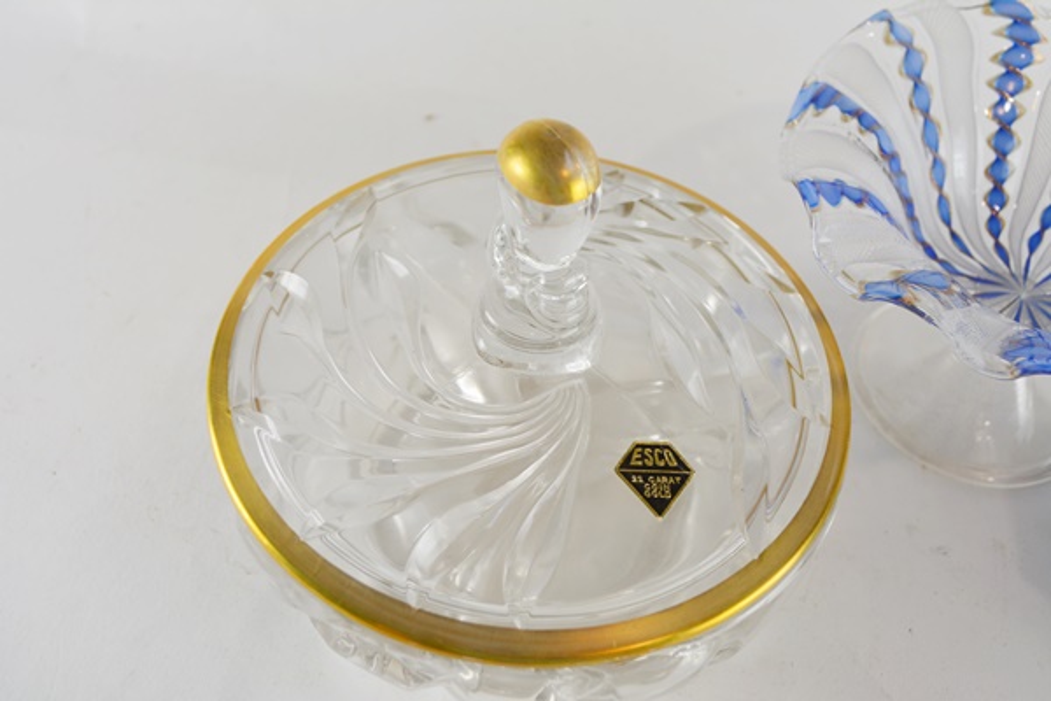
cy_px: 350
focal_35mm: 33
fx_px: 963
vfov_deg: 40.0
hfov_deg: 57.2
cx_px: 526
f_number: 5.6
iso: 200
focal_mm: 22
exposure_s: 1/125
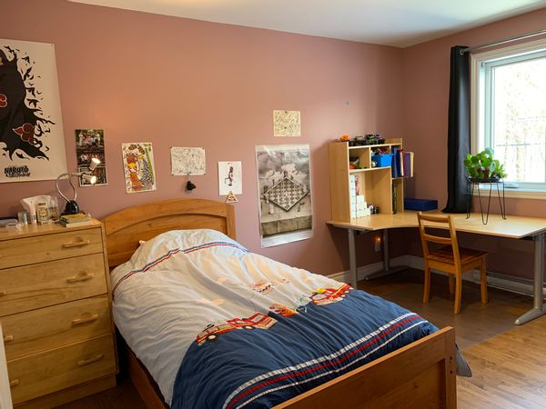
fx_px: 410
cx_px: 273
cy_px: 204
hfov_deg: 67.3
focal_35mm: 26
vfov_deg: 53.1
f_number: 1.8
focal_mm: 4.25
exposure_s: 1/60
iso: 125
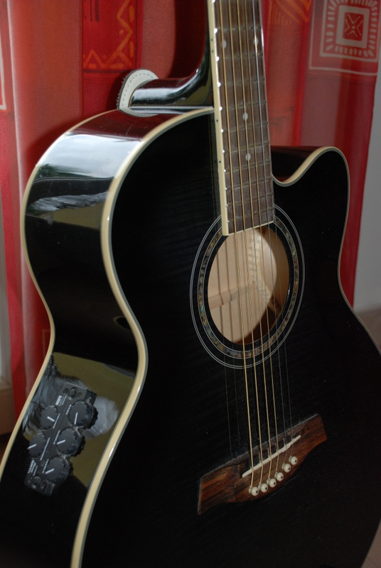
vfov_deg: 37.8
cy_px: 284
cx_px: 190
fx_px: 831
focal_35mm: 52
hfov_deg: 25.8
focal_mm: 35
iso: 400
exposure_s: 1/60
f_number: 4.5
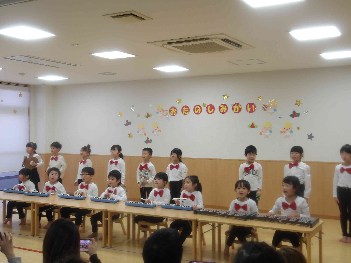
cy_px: 132
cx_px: 176
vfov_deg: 34.3
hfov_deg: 44.8
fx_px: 426
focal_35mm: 42
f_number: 3.7
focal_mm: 7.6
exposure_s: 1/31
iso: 100
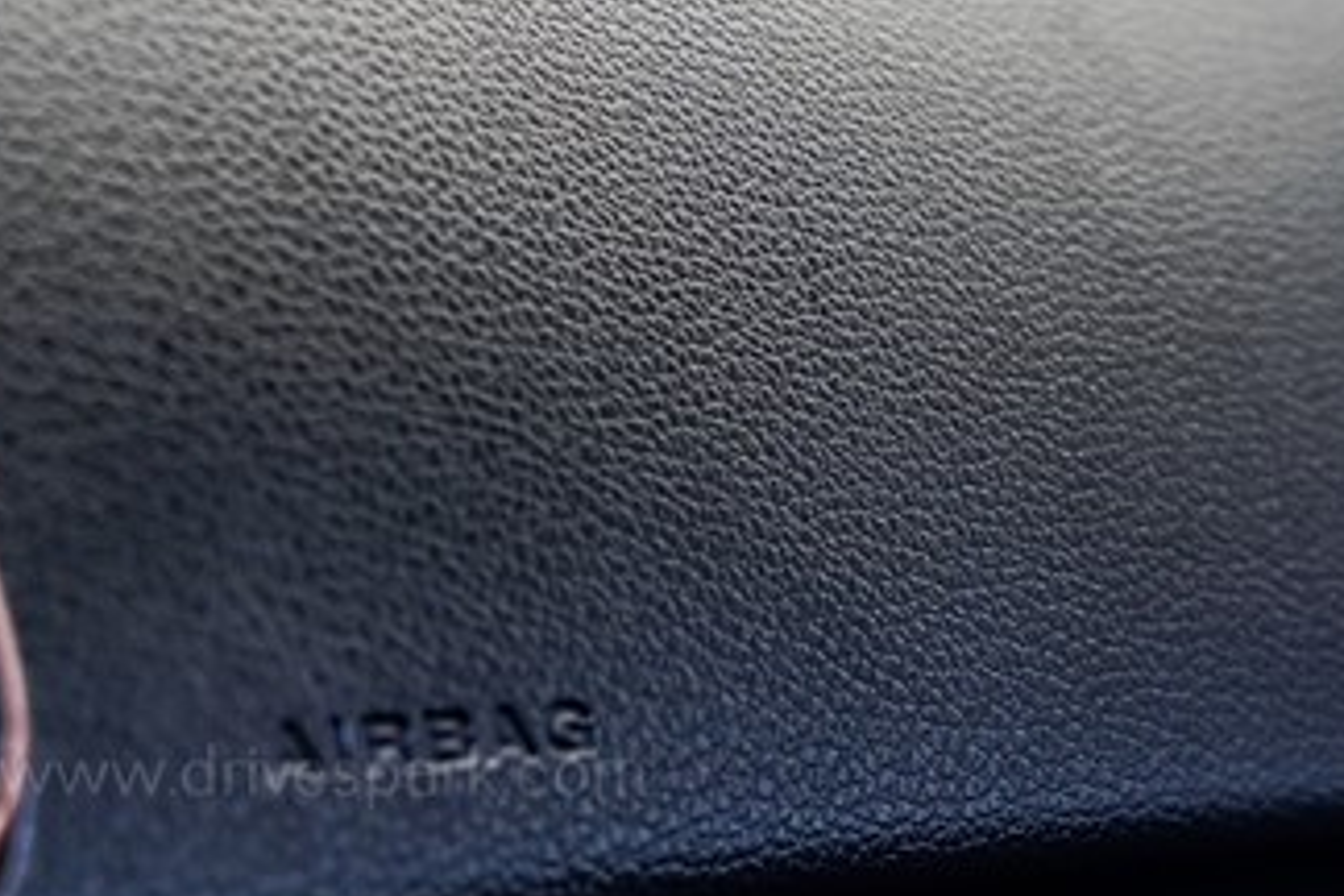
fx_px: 2762
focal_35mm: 74
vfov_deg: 18.2
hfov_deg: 26.9
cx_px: 319
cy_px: 776
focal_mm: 40
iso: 2000
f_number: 6.3
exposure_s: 1/400
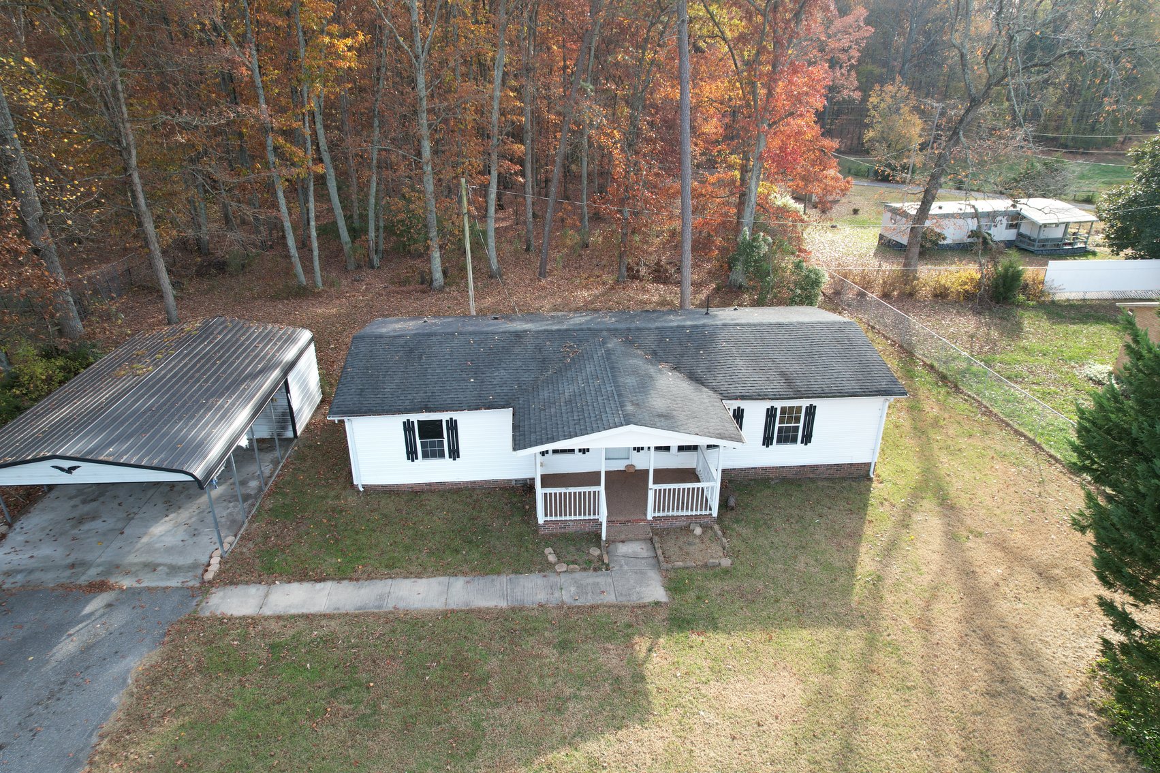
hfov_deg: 78.6
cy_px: 386
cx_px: 580
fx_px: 709
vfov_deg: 57.2
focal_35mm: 22
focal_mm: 8.38
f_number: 2.8
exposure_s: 1/250
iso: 100
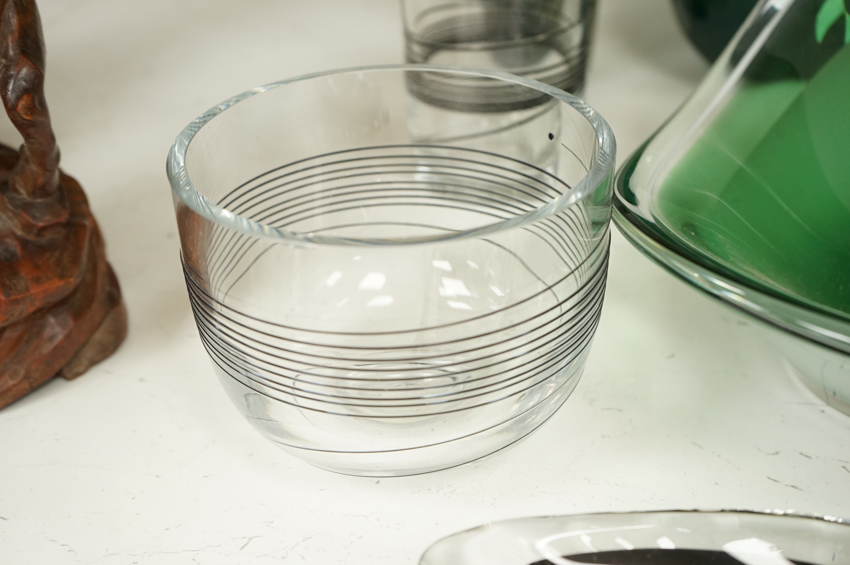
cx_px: 425
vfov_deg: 29.8
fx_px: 1062
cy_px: 282
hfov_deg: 43.6
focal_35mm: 45
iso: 2500
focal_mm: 45
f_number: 5.6
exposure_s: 1/100
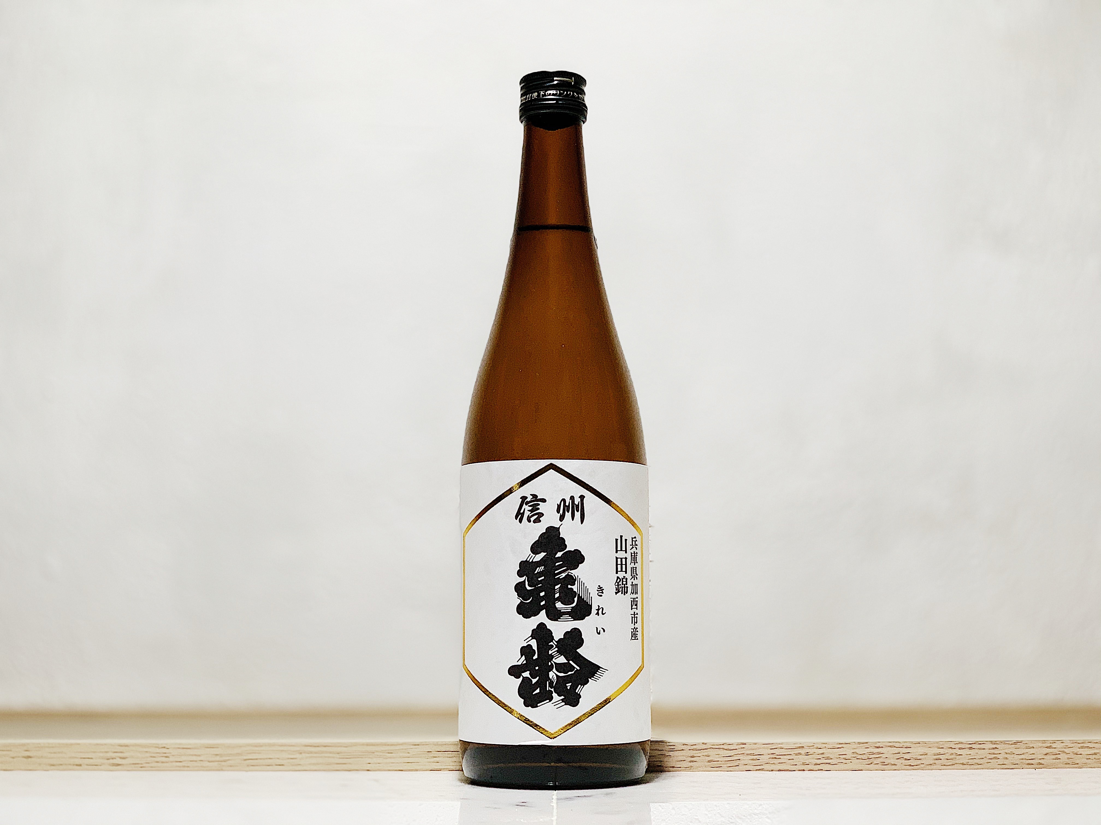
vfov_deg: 28.0
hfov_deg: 36.8
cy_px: 412
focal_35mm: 52
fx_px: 1654
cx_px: 550
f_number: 2.4
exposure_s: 1/100
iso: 80
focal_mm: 6
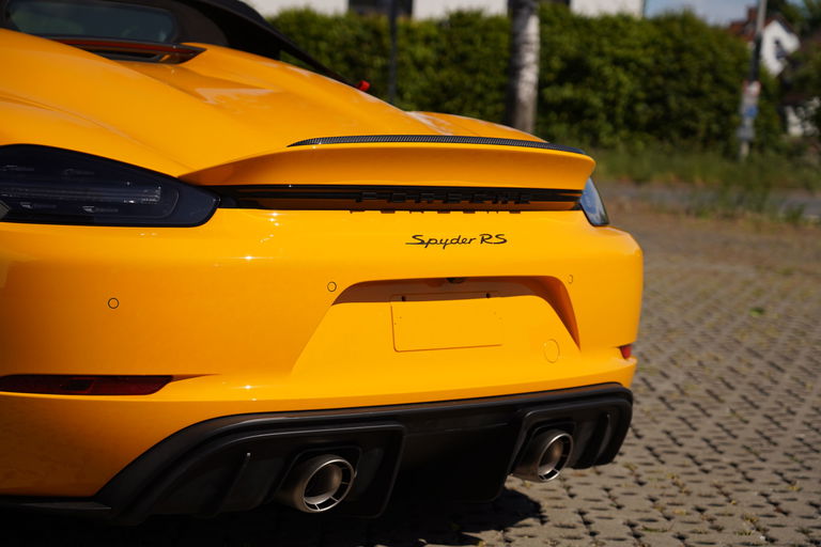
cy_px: 274
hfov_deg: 26.3
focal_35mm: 77
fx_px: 1756
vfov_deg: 17.7
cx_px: 410
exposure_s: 1/1600
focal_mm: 77
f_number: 4.5
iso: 100
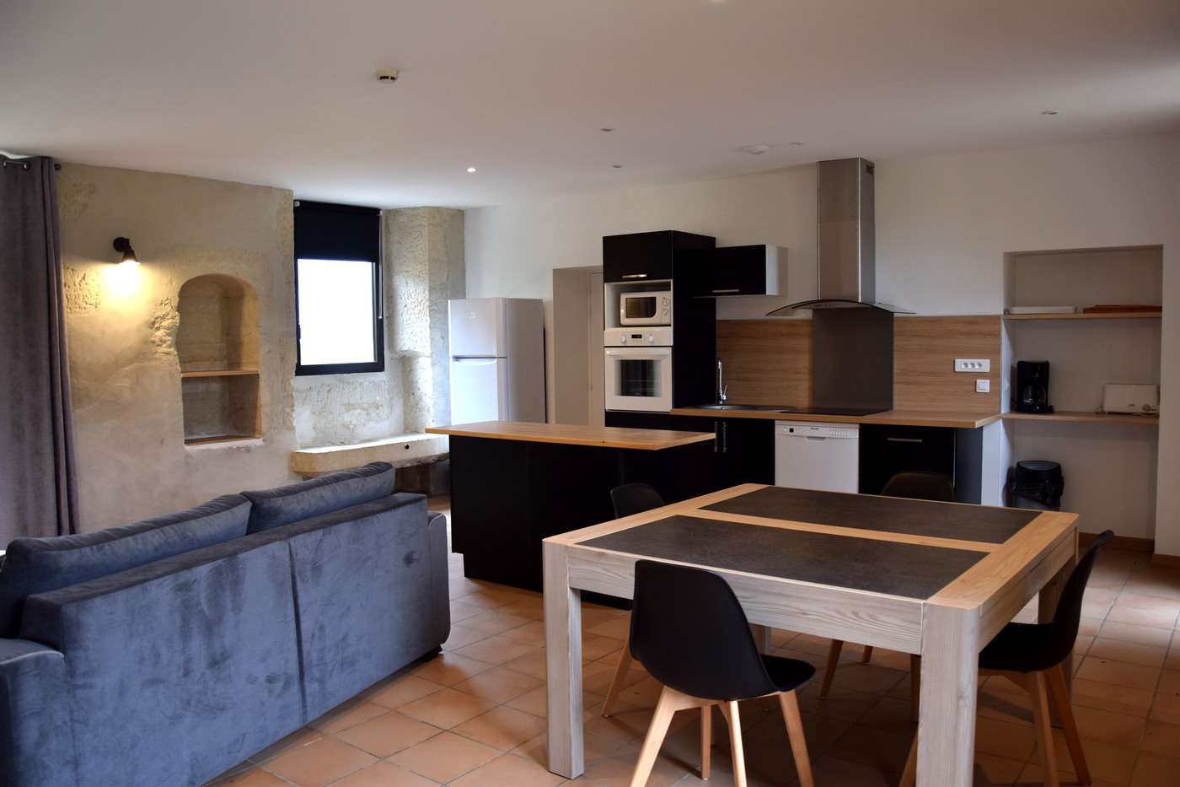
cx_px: 590
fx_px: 885
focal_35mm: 27
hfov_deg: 67.4
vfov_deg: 47.9
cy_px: 394
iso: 400
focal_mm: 18
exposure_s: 1/80
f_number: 4.5
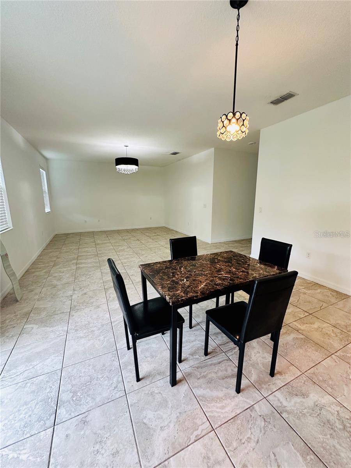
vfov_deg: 102.1
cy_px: 234
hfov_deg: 85.7
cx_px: 176
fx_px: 189
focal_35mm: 14
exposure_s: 1/60
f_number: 2.2
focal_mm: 2.22
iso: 200
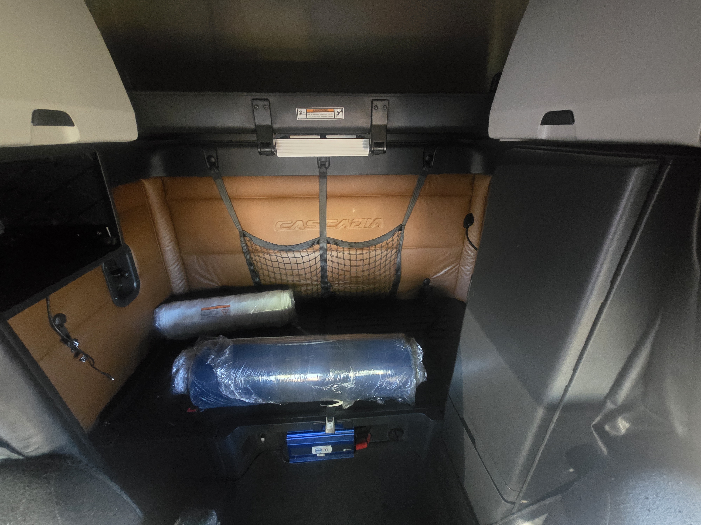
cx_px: 350
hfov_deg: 106.2
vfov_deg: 89.9
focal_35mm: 13
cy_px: 262
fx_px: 263
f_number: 2.2
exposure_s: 1/24
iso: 1600
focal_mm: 2.2
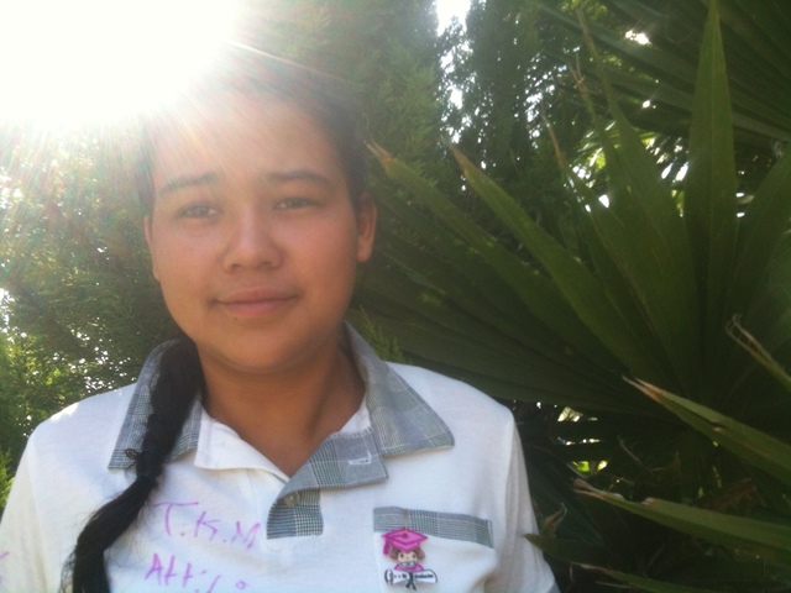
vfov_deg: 40.7
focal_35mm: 35
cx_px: 396
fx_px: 800
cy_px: 296
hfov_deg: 52.6
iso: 64
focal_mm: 3.85
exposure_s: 1/154
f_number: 2.8
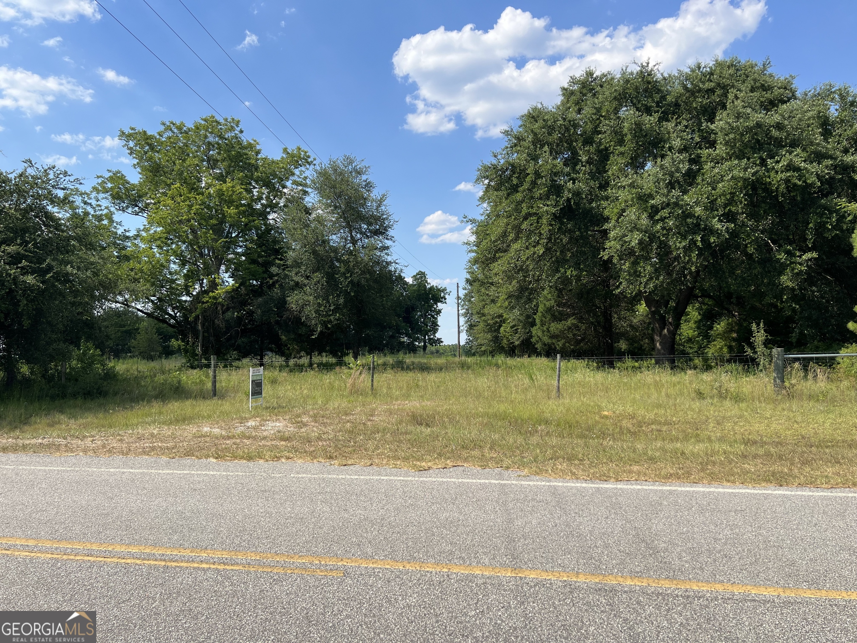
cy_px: 322
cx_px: 428
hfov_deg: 67.3
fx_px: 644
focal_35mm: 26
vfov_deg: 53.1
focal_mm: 5.7
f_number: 1.5
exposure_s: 1/3356
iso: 50
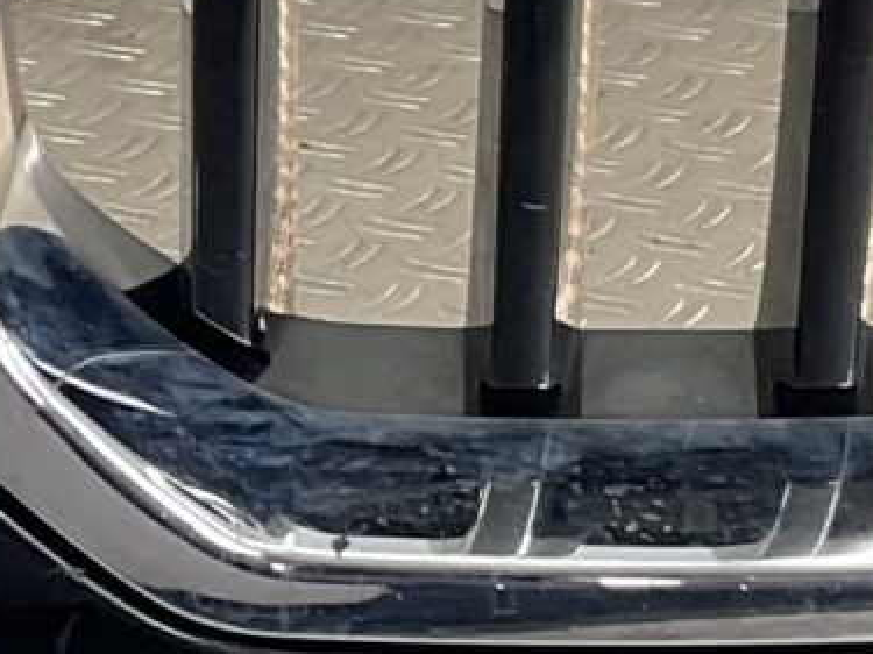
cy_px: 42
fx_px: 4992
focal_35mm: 198
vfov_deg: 7.5
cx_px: -28
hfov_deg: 9.9
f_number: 1.8
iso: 25
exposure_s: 1/120
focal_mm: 3
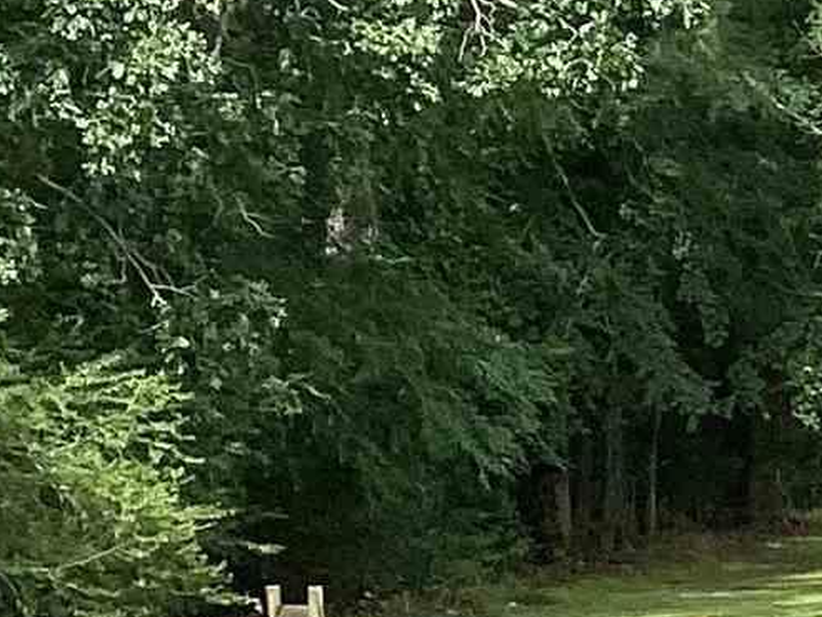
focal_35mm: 193
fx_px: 4584
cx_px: 1689
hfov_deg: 9.5
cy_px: 322
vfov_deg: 7.7
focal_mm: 3.3
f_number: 2.4
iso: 25
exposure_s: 1/747
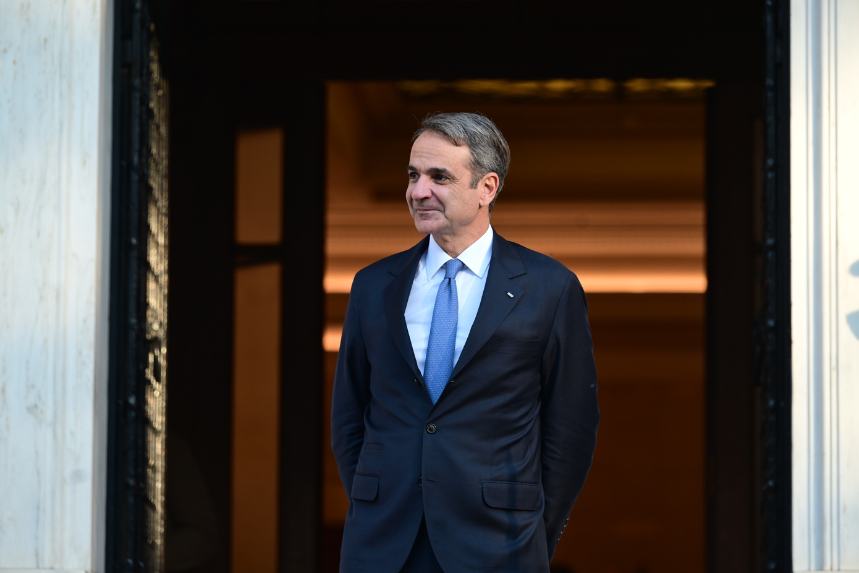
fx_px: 4772
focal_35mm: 200
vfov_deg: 6.9
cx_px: 430
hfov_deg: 10.3
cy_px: 286
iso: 500
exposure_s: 1/320
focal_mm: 200
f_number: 4.5
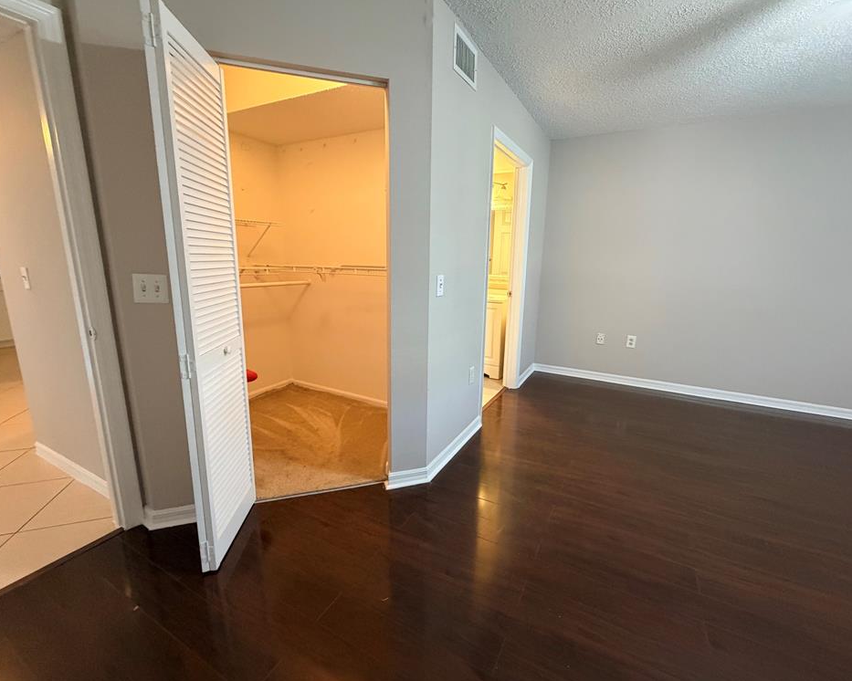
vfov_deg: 84.0
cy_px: 334
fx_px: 378
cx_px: 447
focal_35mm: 15
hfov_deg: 96.7
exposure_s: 1/60
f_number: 2.2
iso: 500
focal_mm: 2.22
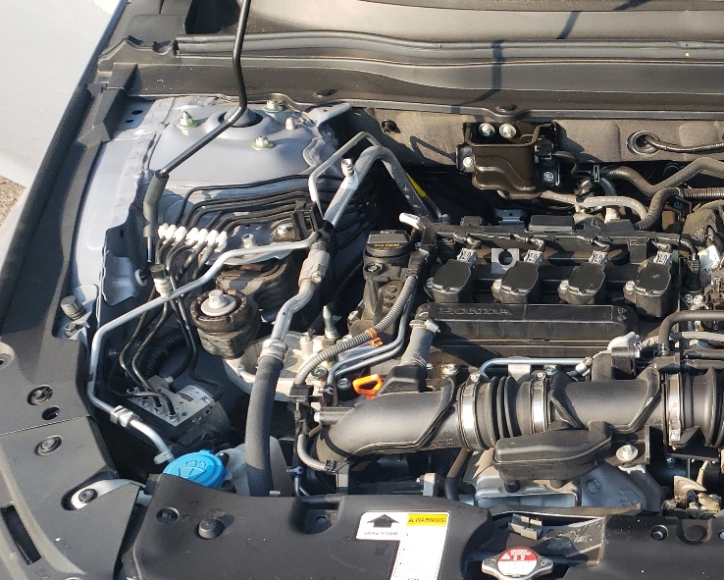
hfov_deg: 31.8
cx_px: 706
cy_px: 378
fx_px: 1179
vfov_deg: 27.5
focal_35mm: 55
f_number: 1.5
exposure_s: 1/714
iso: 50
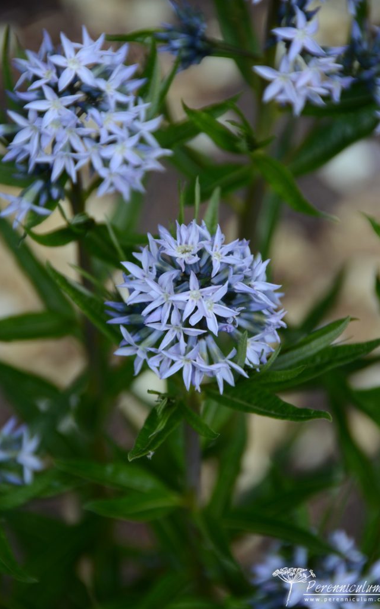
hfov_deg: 5.0
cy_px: 304
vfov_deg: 8.1
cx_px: 191
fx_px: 4309
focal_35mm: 260
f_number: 5.6
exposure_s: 1/640
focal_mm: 170
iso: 400
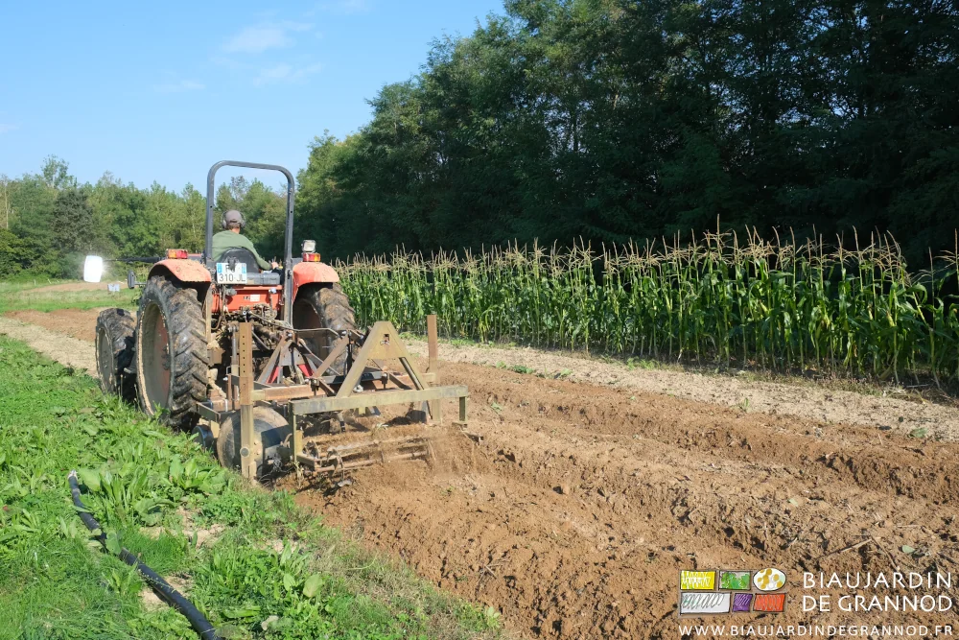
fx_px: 719
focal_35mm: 27
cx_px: 480
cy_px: 320
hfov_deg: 67.4
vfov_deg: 47.9
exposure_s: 1/350
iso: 320
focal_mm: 18
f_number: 7.1
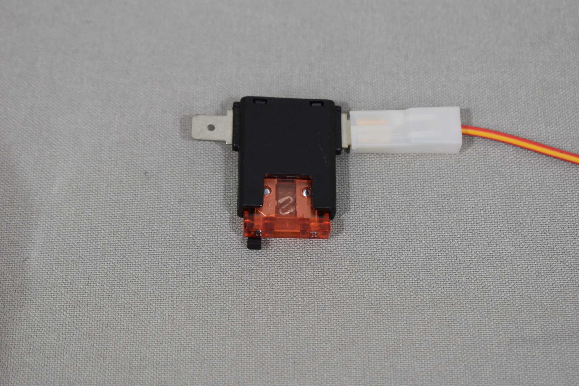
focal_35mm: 82
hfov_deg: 24.6
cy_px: 193
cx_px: 290
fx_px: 1327
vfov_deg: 16.6
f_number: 5.6
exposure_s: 1/60
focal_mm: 55
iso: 400
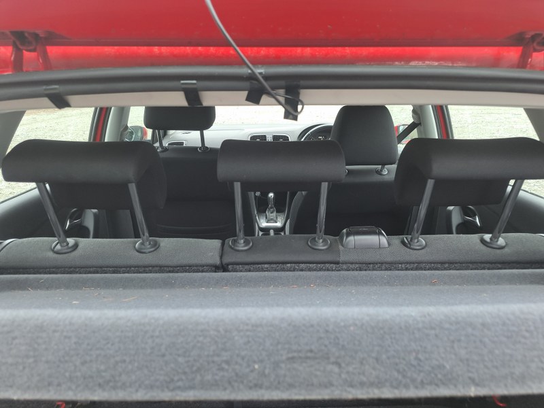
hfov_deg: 71.6
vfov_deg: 56.8
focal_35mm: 24
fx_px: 377
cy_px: 204
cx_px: 272
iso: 50
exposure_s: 1/50
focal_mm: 5.23
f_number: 1.8
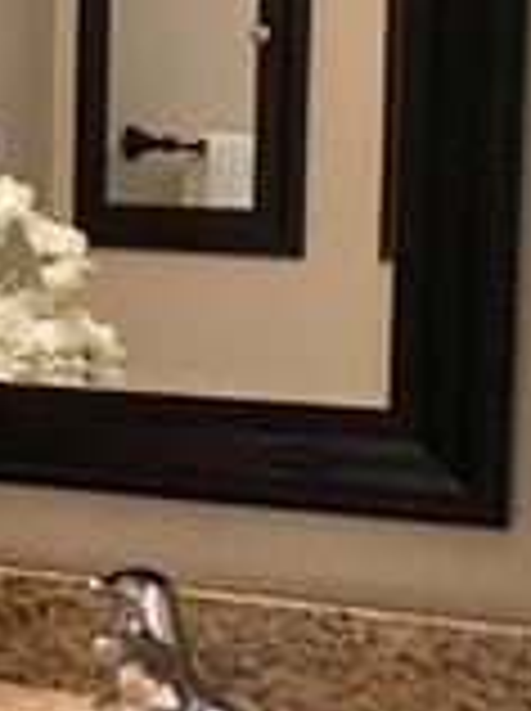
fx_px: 2892
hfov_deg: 10.4
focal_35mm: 141
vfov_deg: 14.0
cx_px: -18
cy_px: 392
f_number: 2.2
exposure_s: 1/15
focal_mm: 4.15
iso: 40
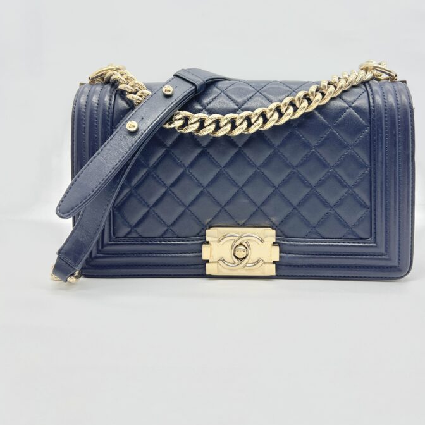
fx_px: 486
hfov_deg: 47.1
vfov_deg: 46.7
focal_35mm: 35
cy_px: 151
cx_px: 238
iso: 40
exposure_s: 1/157
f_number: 1.5
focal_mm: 5.7
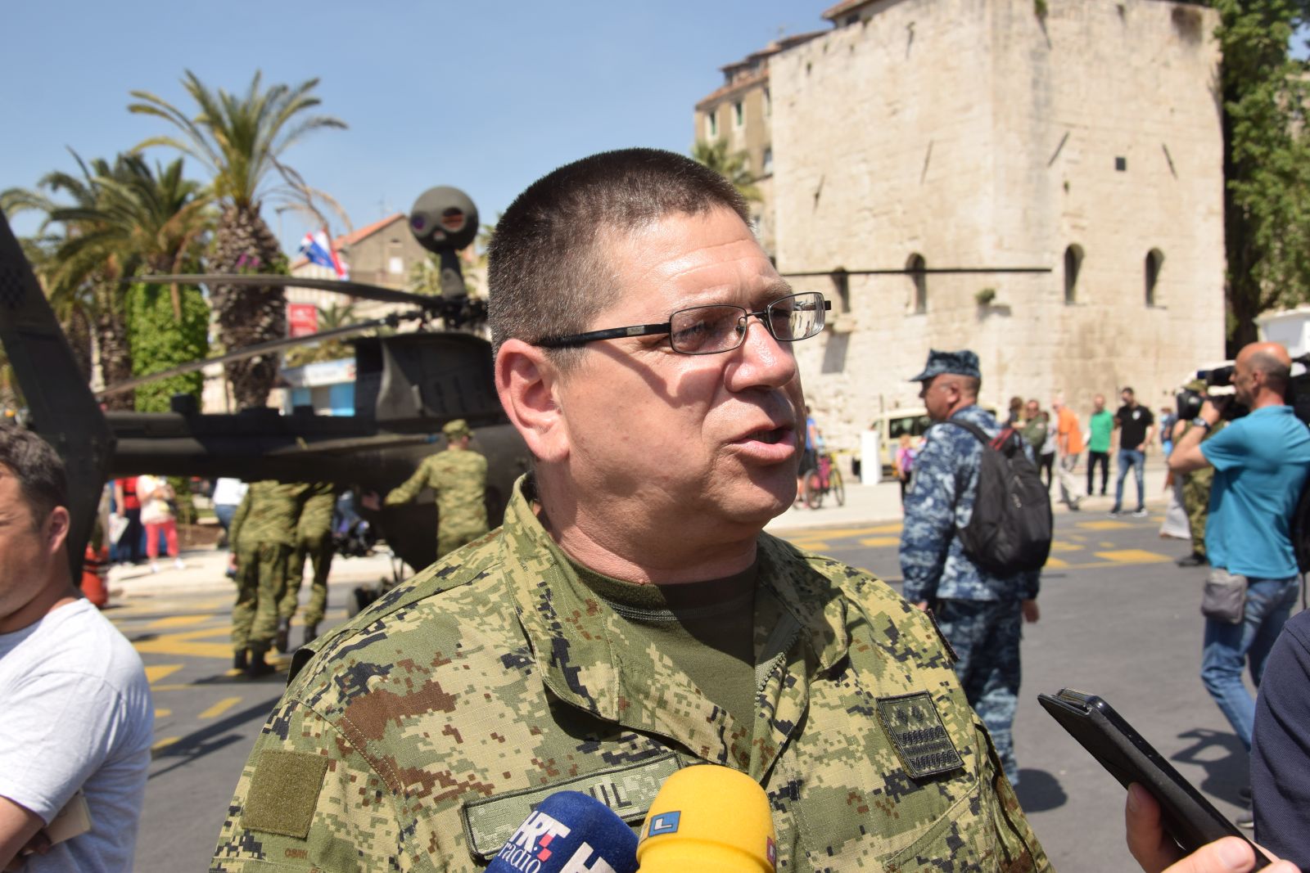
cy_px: 436
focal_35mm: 38
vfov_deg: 35.5
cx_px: 655
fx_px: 1365
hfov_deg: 51.3
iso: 100
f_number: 9
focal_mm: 25
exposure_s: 1/320
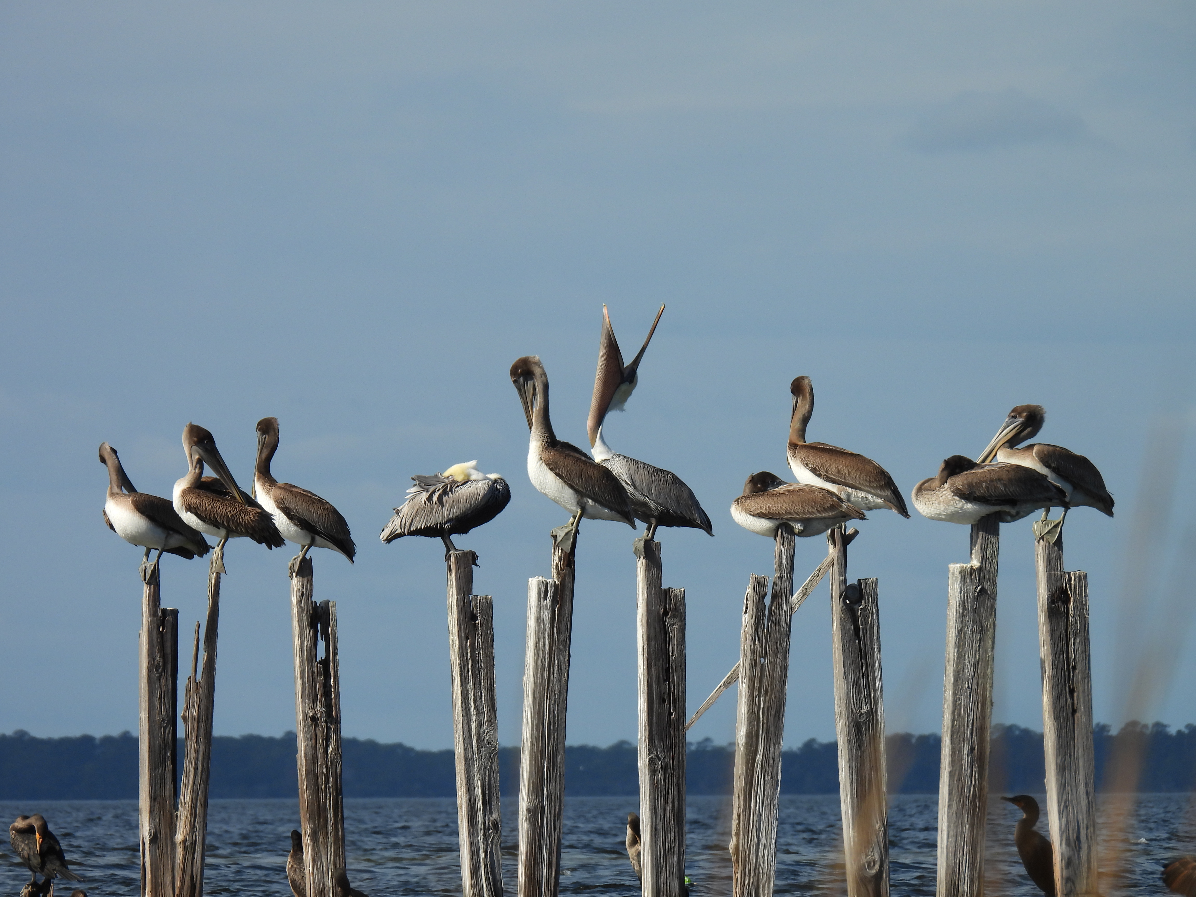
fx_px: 24185
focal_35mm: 700
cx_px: 598
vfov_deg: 2.1
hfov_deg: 2.8
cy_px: 448
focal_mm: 125
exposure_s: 1/800
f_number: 5.6
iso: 100
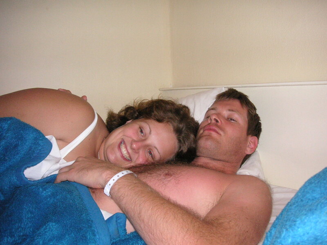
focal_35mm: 37
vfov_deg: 38.7
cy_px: 122
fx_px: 350
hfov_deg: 50.1
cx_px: 164
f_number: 2.8
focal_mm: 6.1
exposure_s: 1/45
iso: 160
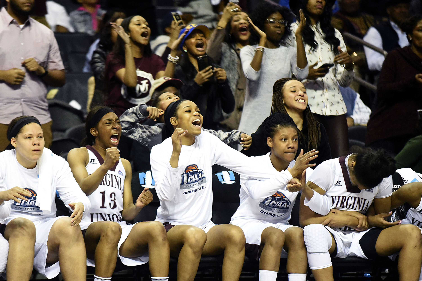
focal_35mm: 200
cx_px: 211
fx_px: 2344
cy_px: 140
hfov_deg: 10.3
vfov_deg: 6.9
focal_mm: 200
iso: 10000
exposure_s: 1/2500
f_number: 4
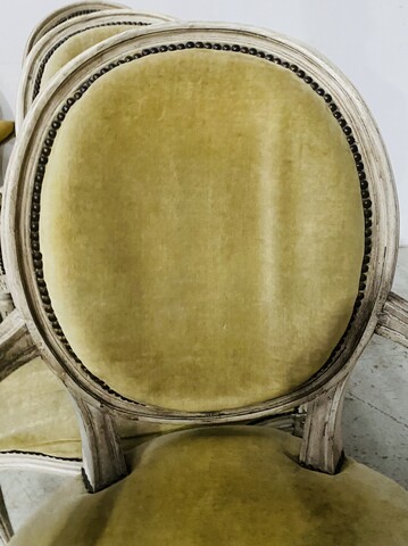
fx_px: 409
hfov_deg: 53.0
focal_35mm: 26
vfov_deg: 67.4
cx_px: 204
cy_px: 273
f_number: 1.8
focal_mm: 4.25
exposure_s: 1/30
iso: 640
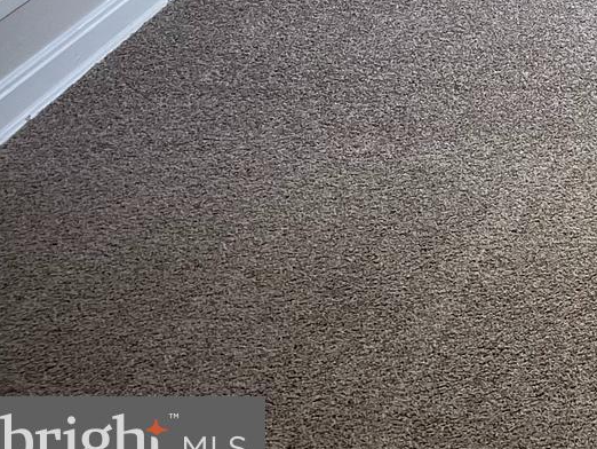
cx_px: 1151
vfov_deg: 13.0
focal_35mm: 102
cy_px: -389
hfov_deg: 15.7
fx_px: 1760
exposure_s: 1/60
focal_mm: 5.7
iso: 80
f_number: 1.5
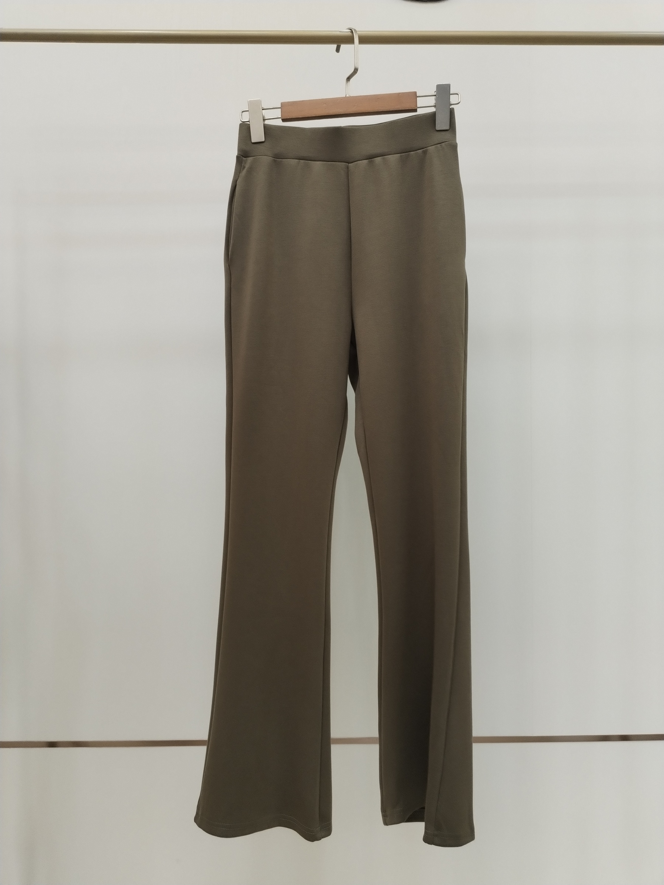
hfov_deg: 48.2
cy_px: 442
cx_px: 332
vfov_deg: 61.7
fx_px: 742
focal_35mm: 29
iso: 260
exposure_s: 1/120
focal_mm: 4.75
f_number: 1.8
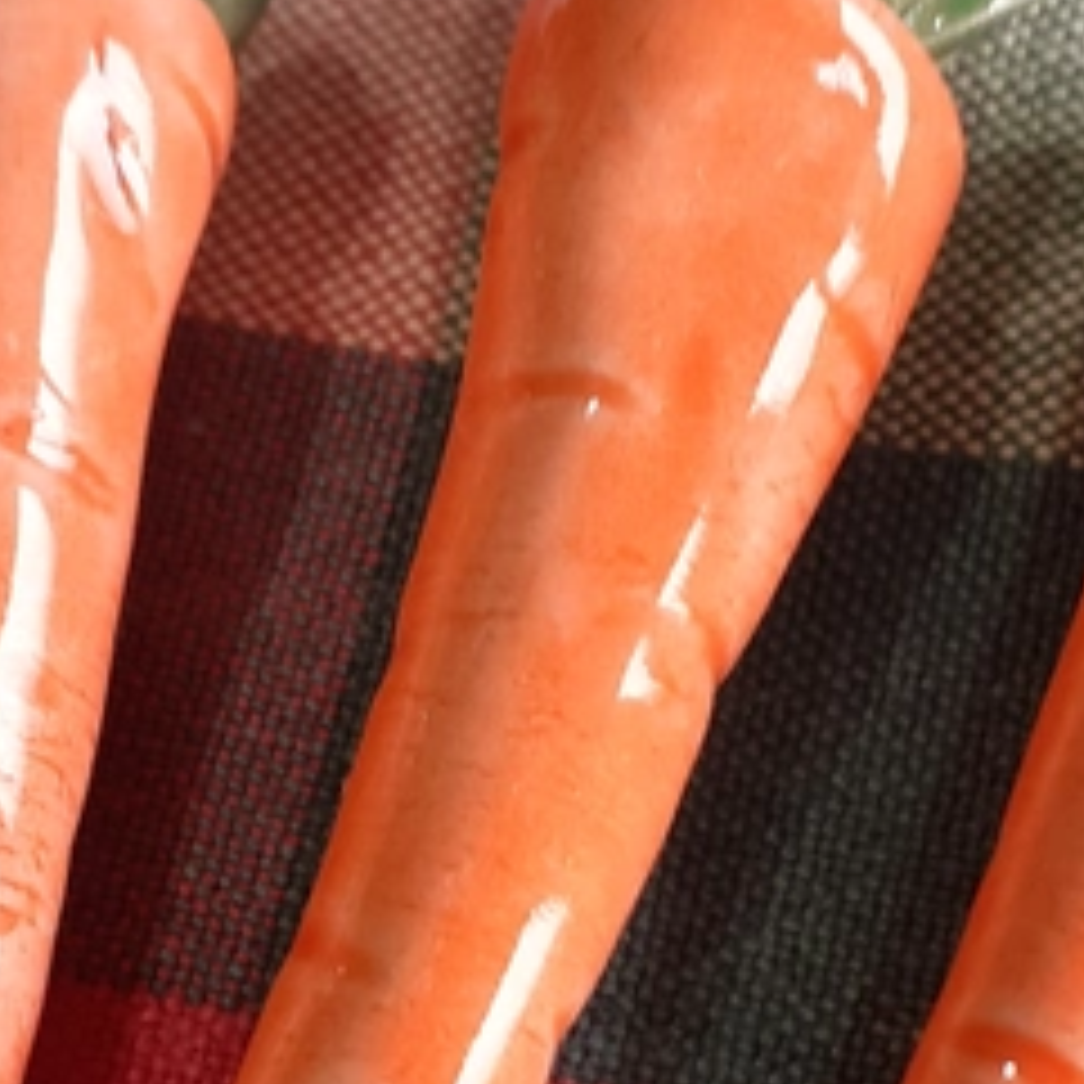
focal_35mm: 87
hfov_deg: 19.9
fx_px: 3082
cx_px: 553
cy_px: 828
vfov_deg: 19.8
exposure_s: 1/50
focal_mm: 3.6
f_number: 1.9
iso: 125
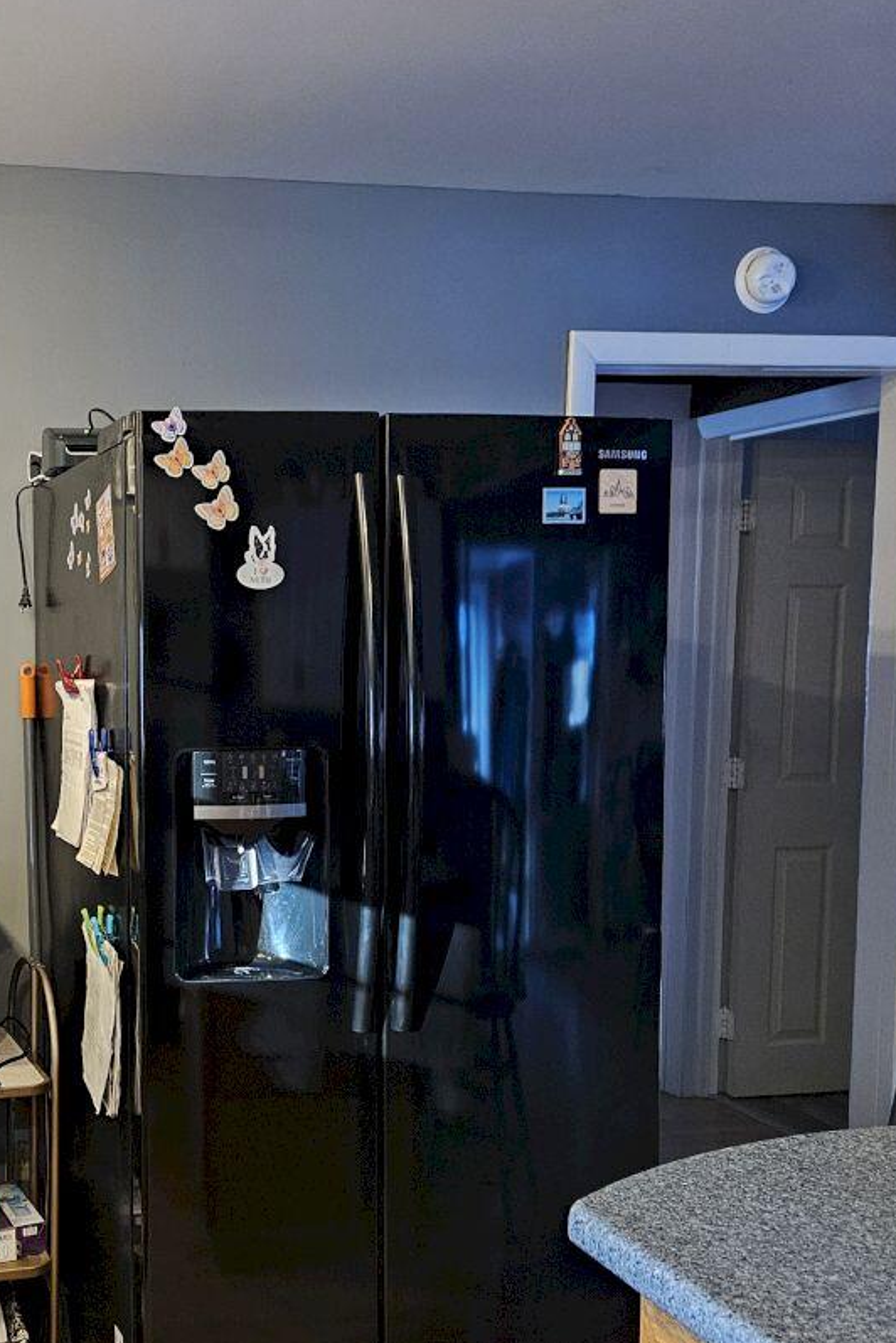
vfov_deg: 48.2
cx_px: 93
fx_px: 1492
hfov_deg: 31.9
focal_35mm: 40
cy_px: 806
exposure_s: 1/60
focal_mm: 5.4
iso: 640
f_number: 1.8
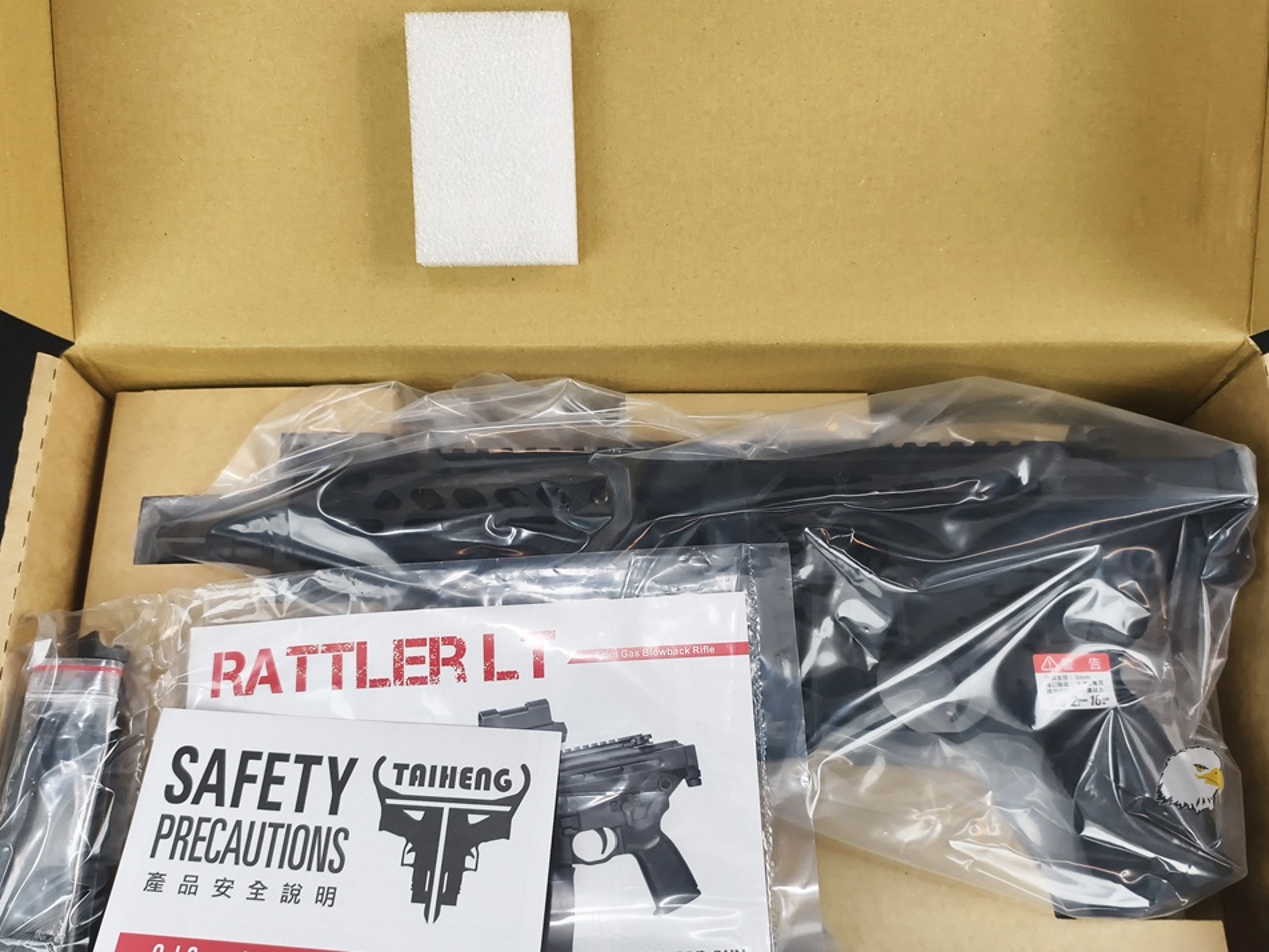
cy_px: 560
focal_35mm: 29
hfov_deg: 61.6
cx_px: 653
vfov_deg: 48.0
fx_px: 1063
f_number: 1.57
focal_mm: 6.54
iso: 355
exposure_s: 1/120
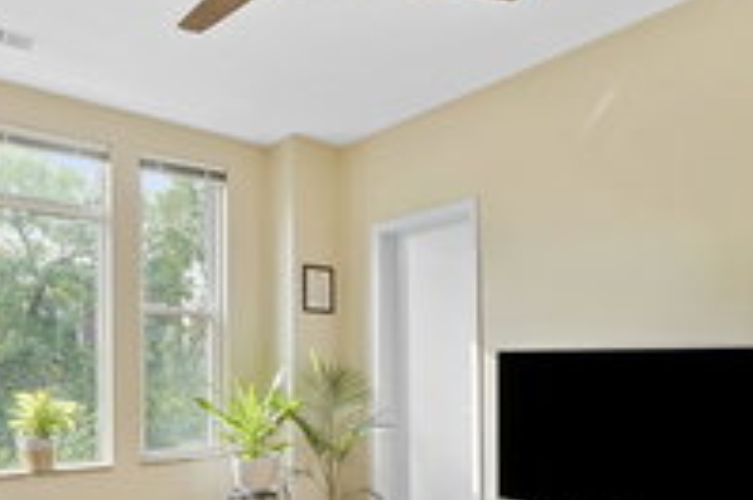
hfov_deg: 63.7
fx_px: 606
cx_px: 371
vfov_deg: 43.5
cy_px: 371
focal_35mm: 29
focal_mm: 12
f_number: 13
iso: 400
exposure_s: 1/5
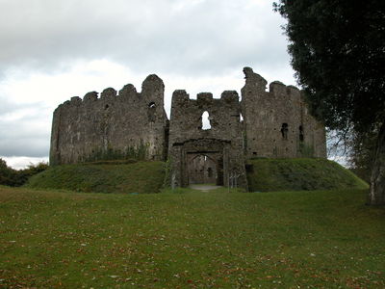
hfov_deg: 52.6
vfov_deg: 40.7
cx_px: 192
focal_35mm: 35
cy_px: 144
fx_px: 389
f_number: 4.5
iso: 100
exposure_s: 1/146
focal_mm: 9
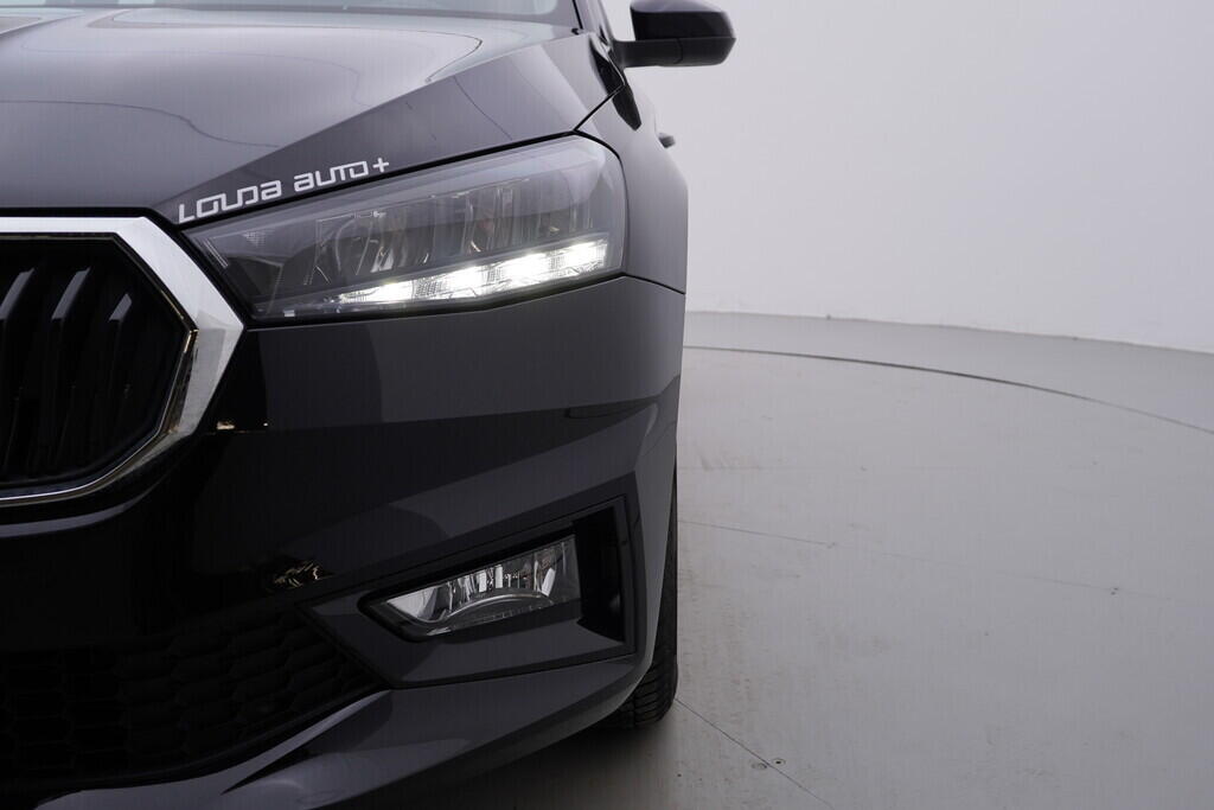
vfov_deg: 36.9
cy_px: 405
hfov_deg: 53.1
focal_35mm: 36
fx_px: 1214
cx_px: 607
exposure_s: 1/100
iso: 125
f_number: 4.5
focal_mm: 24
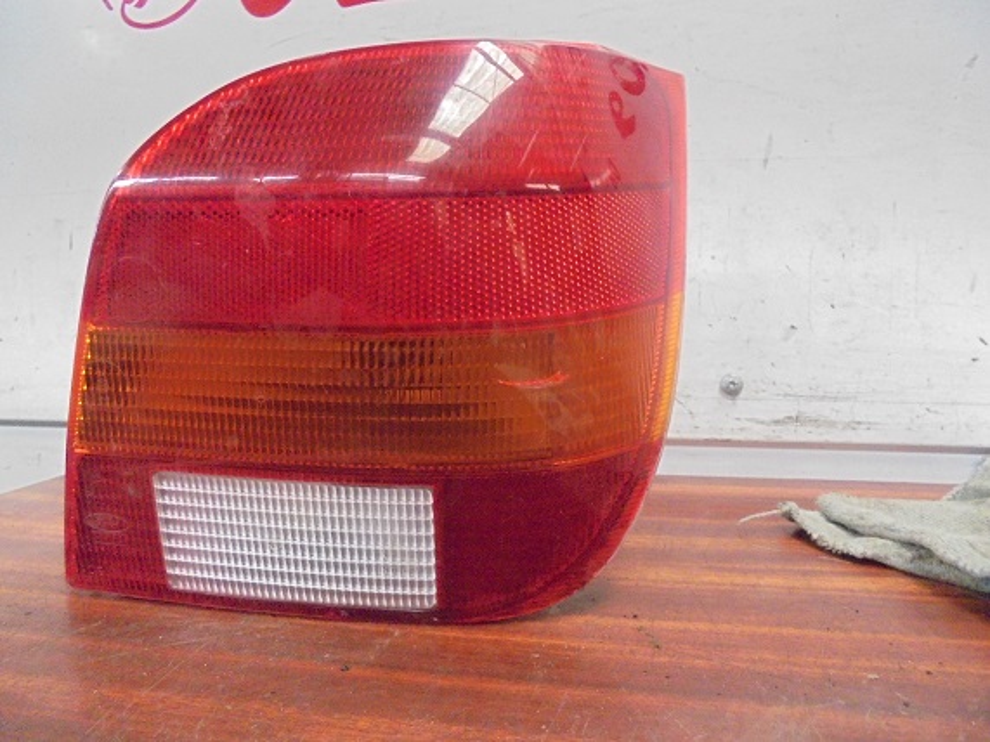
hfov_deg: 67.3
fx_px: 743
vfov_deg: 53.0
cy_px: 371
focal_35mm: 26
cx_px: 495
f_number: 3.5
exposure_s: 1/30
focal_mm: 4.6
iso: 800
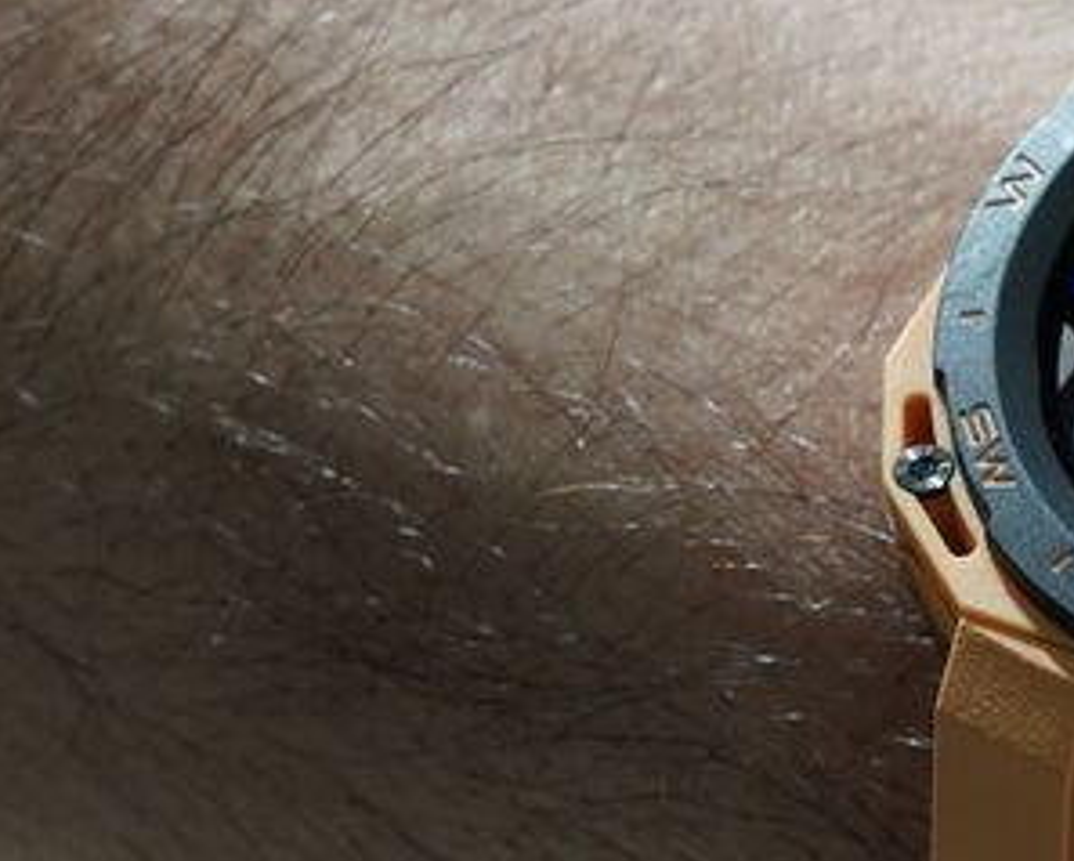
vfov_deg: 7.3
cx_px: 1258
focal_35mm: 212
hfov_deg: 9.0
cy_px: 543
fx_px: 6743
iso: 640
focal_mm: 70
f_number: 8
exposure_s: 1/160
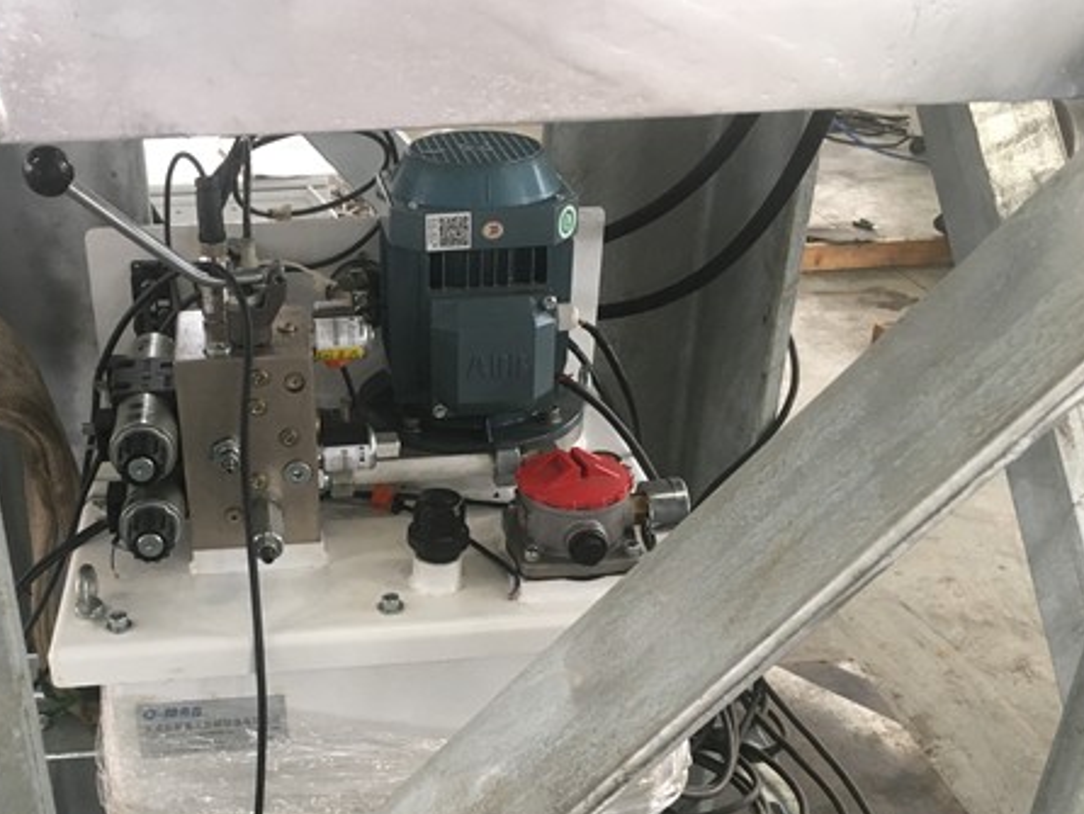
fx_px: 1222
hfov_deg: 47.2
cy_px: 503
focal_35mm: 39
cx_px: 382
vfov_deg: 36.7
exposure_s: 1/33
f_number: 2.2
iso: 64
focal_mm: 4.15
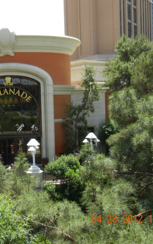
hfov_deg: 25.8
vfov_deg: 41.0
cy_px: 120
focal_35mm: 49
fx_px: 327
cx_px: 28
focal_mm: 6.2
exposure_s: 1/598
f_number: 3.6
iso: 160
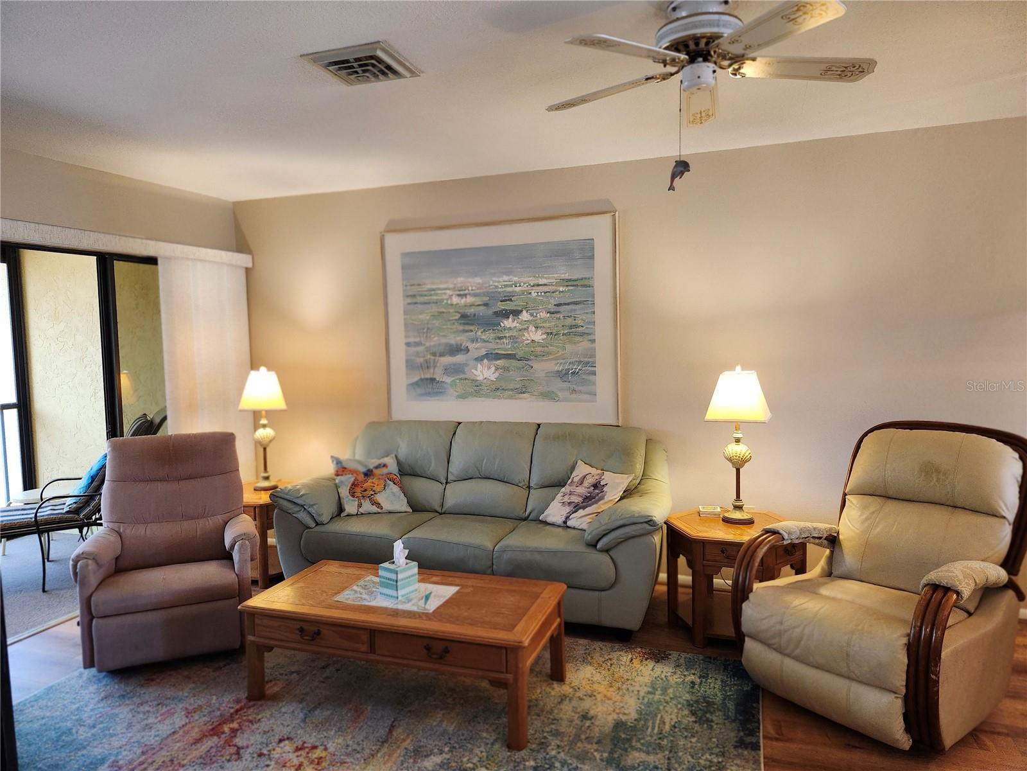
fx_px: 682
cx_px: 514
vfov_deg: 58.9
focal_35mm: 23
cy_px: 386
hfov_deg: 73.9
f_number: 1.8
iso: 800
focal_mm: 5.54
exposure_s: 1/120
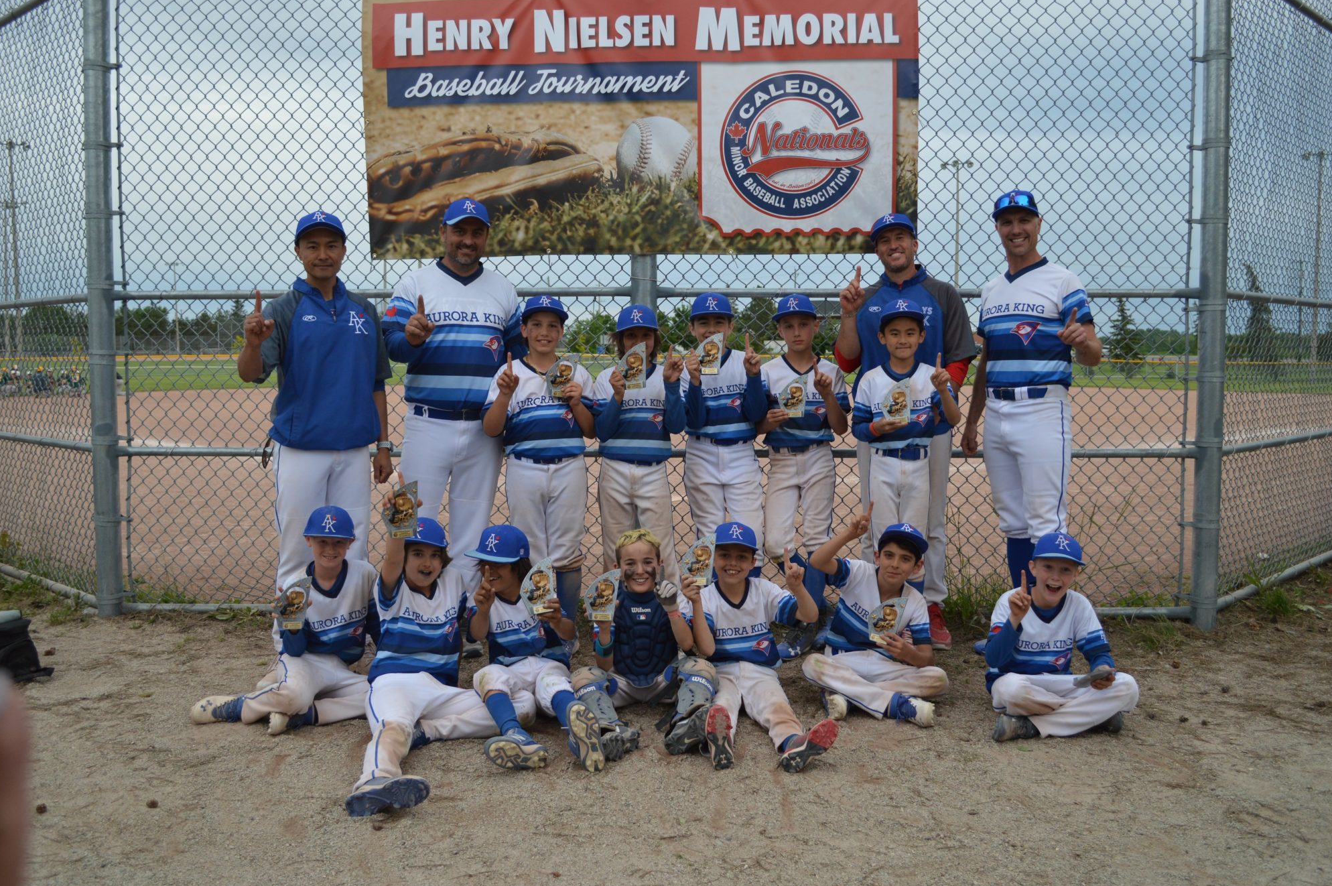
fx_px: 1257
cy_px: 444
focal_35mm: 34
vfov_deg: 38.8
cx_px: 669
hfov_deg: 55.8
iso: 400
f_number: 3.8
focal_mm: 22
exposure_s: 1/640
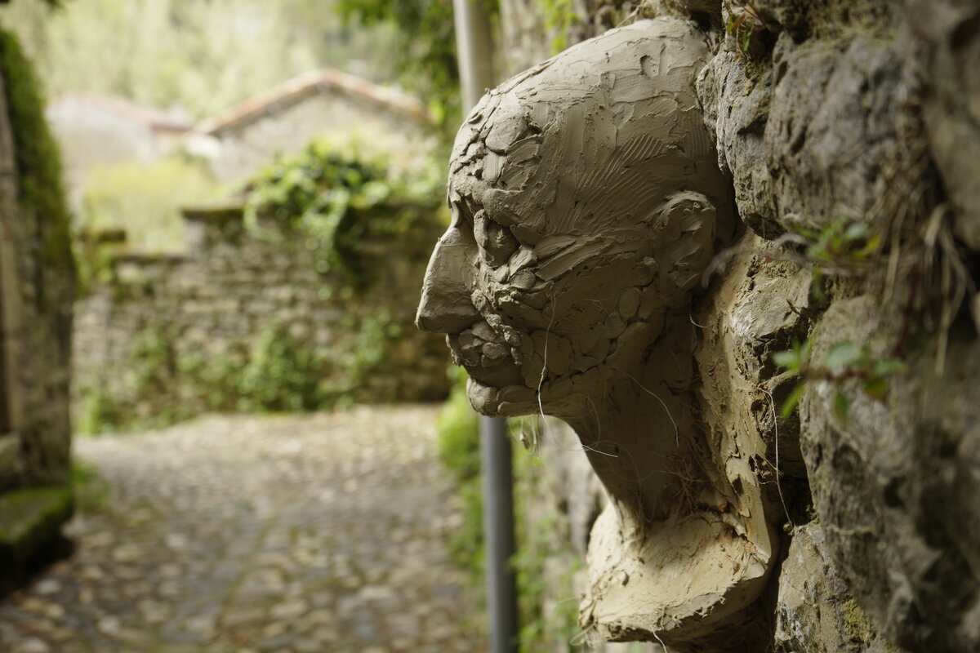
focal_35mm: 41
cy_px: 326
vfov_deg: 32.6
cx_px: 490
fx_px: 1116
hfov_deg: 47.4
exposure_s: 1/125
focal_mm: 41
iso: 200
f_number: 5.6
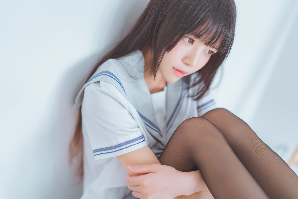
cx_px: 149
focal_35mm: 50
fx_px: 414
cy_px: 100
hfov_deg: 39.6
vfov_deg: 27.0
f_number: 1.4
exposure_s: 1/100
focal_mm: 50
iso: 125
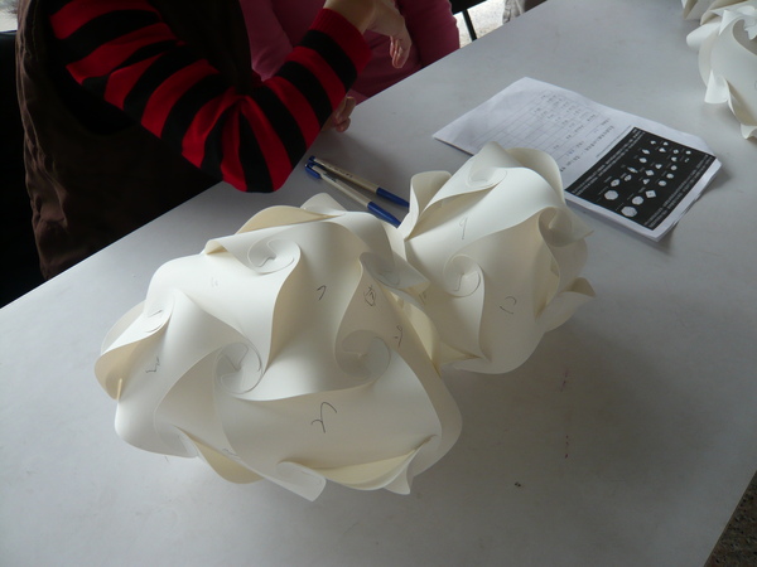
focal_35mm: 28
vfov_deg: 49.7
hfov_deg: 63.4
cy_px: 284
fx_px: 612
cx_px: 378
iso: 100
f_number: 2.8
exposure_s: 1/250
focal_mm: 4.6
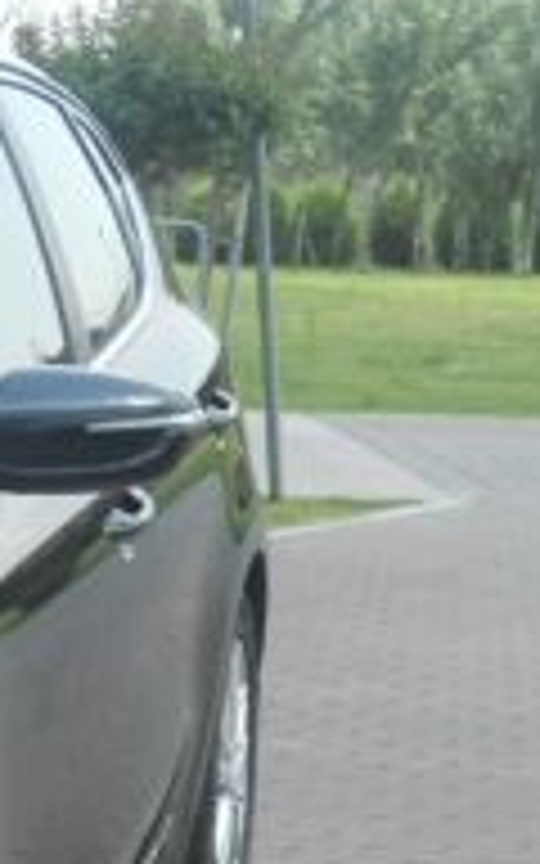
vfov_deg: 12.6
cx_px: -778
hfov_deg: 7.4
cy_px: 832
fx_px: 3885
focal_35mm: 165
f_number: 4.3
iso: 80
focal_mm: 8.2
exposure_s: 1/250
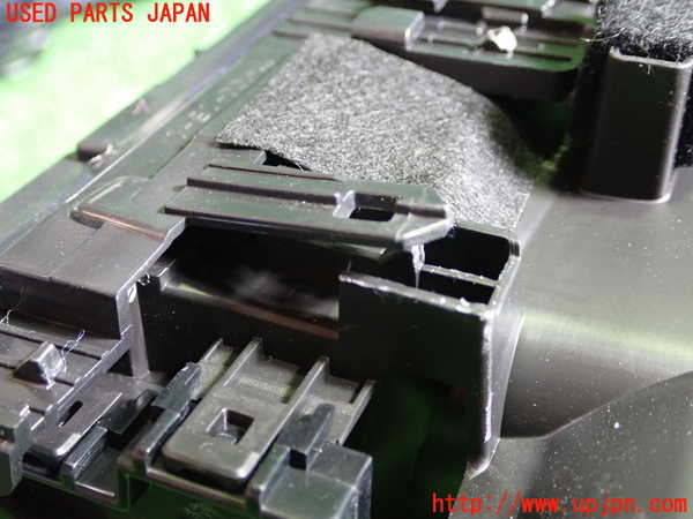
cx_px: 346
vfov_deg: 30.9
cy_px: 260
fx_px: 941
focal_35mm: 47
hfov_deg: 40.4
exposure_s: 1/15
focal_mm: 8.4
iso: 800
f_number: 3.1
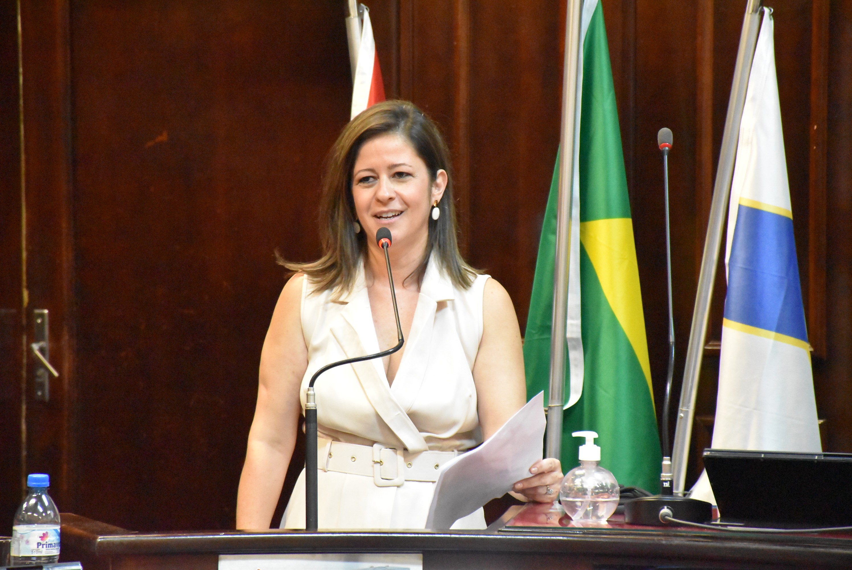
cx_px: 426
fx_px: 4974
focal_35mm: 210
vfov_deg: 6.6
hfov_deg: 9.8
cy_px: 285
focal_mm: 140
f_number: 5.6
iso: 12800
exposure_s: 1/125
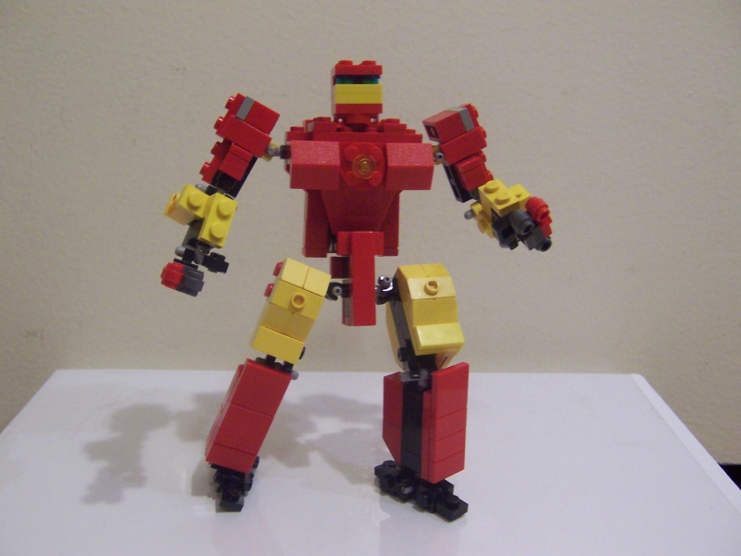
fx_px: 771
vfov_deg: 39.7
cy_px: 278
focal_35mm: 36
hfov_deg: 51.4
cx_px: 370
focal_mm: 5.6
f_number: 2.8
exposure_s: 1/10
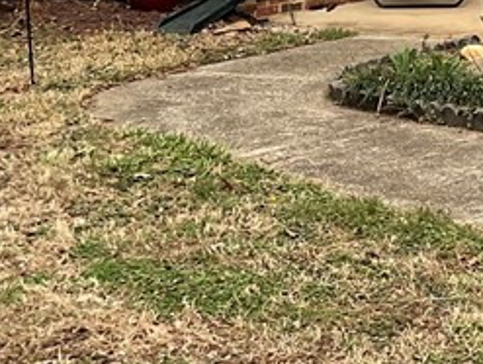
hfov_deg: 15.4
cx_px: 667
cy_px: -98
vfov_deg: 12.1
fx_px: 1677
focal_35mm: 120
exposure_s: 1/540
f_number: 1.8
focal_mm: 3
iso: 16
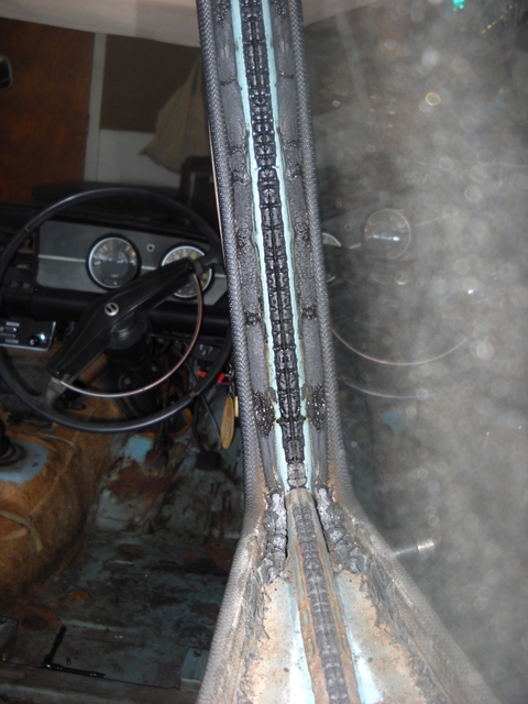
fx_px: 834
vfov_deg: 45.8
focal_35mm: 41
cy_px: 352
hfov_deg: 35.1
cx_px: 264
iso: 64
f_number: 3.1
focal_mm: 6.72
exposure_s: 1/30
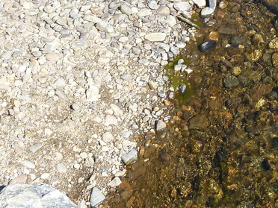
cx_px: 288
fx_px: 691
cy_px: -95
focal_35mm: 86
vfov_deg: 15.9
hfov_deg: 21.8
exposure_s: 1/320
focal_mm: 4.5
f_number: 3.3
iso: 80
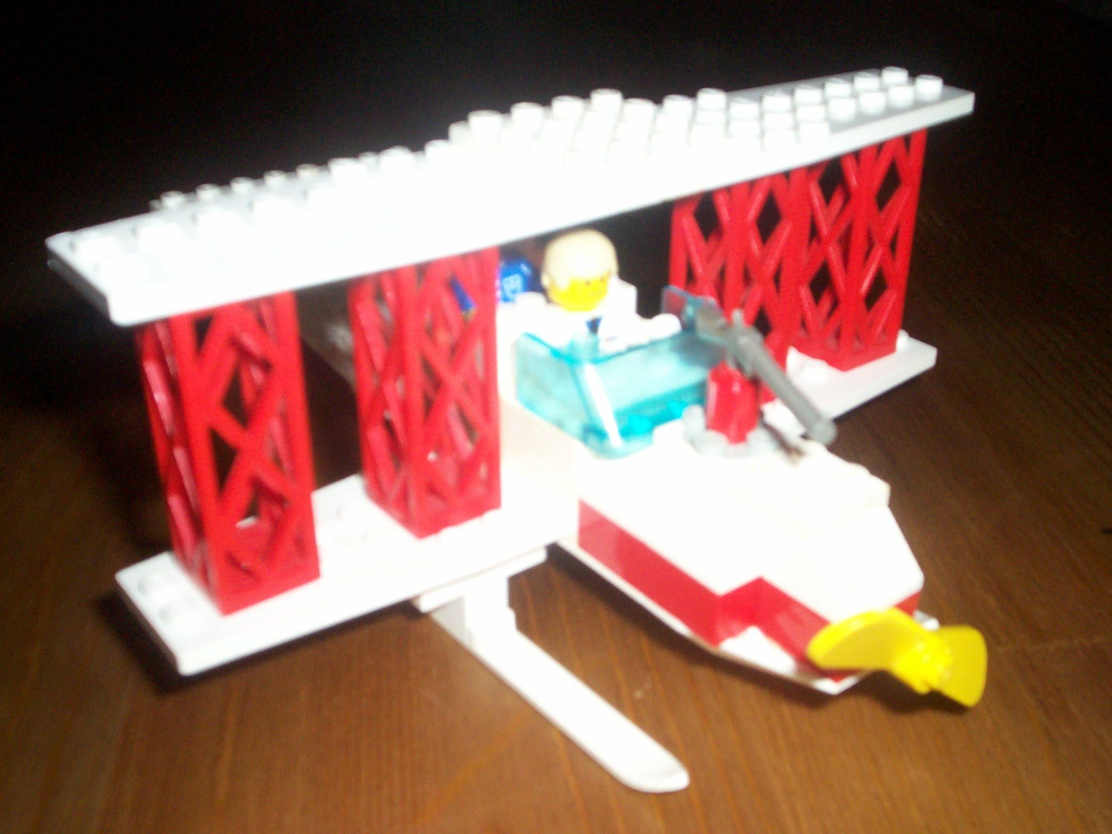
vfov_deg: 35.9
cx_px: 564
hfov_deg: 46.8
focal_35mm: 40
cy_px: 454
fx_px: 1285
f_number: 4.5
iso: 140
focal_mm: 5.9
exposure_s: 1/64
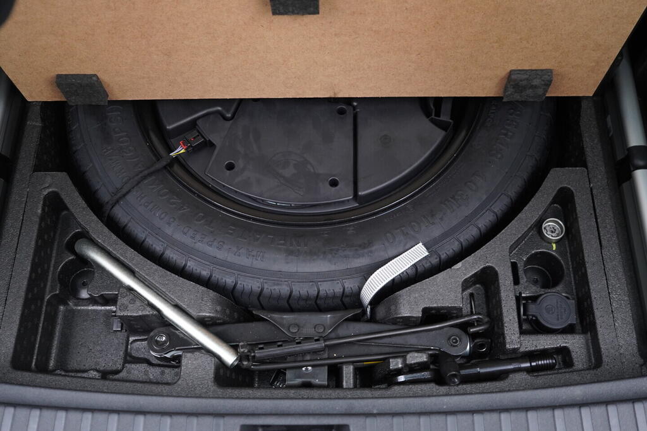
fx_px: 647
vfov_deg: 36.9
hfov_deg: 53.1
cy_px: 216
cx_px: 324
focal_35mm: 36
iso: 640
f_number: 2.8
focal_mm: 24
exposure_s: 1/40
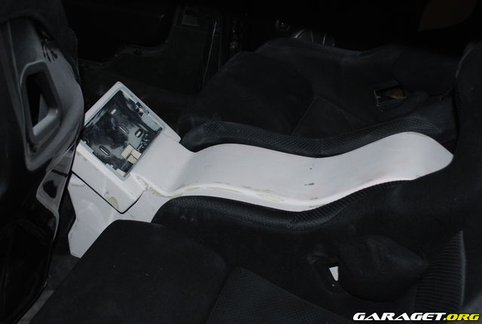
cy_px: 162
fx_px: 604
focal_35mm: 45
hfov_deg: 43.5
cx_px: 241
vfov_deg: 30.0
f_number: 4.8
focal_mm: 30
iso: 200
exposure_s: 1/60
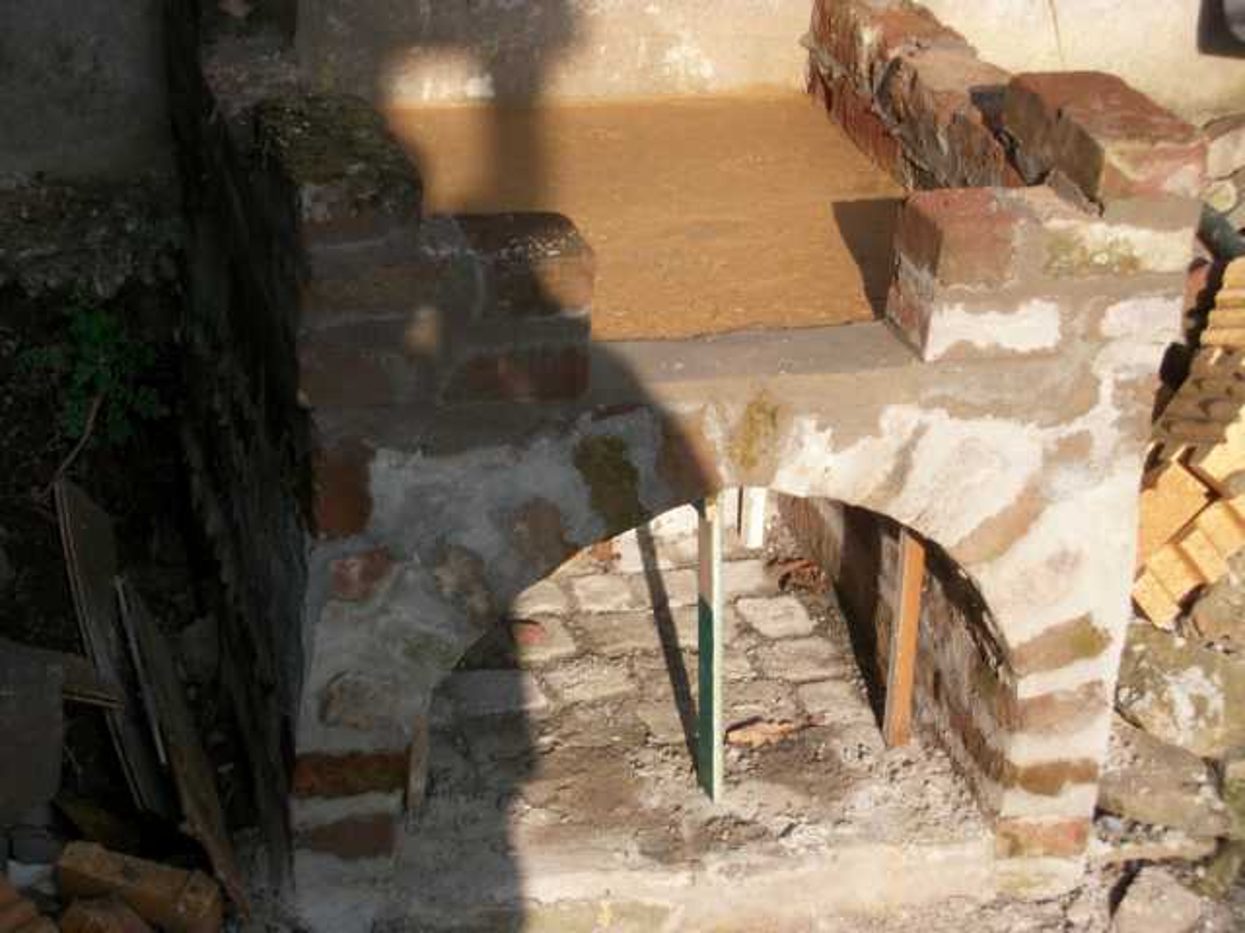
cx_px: 622
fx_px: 2733
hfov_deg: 25.7
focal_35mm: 76
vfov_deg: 19.4
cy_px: 466
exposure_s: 1/281
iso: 80
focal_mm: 13.7
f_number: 4.6
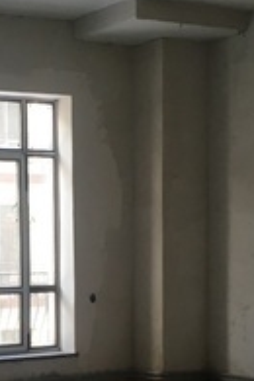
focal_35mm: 93
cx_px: 16
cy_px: 326
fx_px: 984
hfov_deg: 14.5
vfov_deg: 21.5
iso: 32
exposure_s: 1/33
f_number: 2.2
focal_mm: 4.15
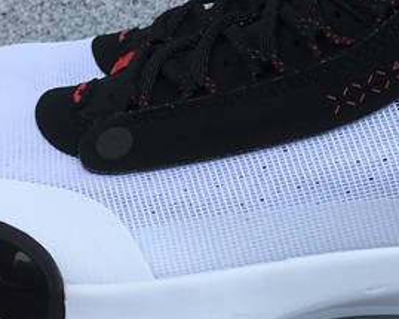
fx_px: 1062
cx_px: 295
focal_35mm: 90
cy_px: 174
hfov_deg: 21.1
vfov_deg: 17.1
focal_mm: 3.3
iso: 25
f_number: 2.4
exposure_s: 1/399
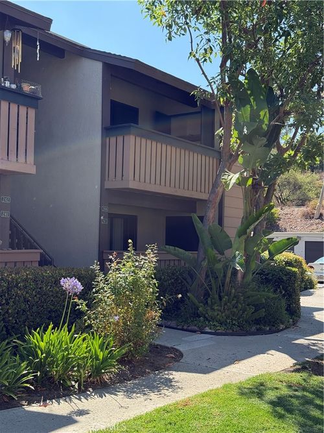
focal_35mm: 48
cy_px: 216
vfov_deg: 39.7
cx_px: 162
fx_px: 599
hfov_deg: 30.3
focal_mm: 6.76
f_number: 1.78
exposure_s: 1/1543
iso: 100
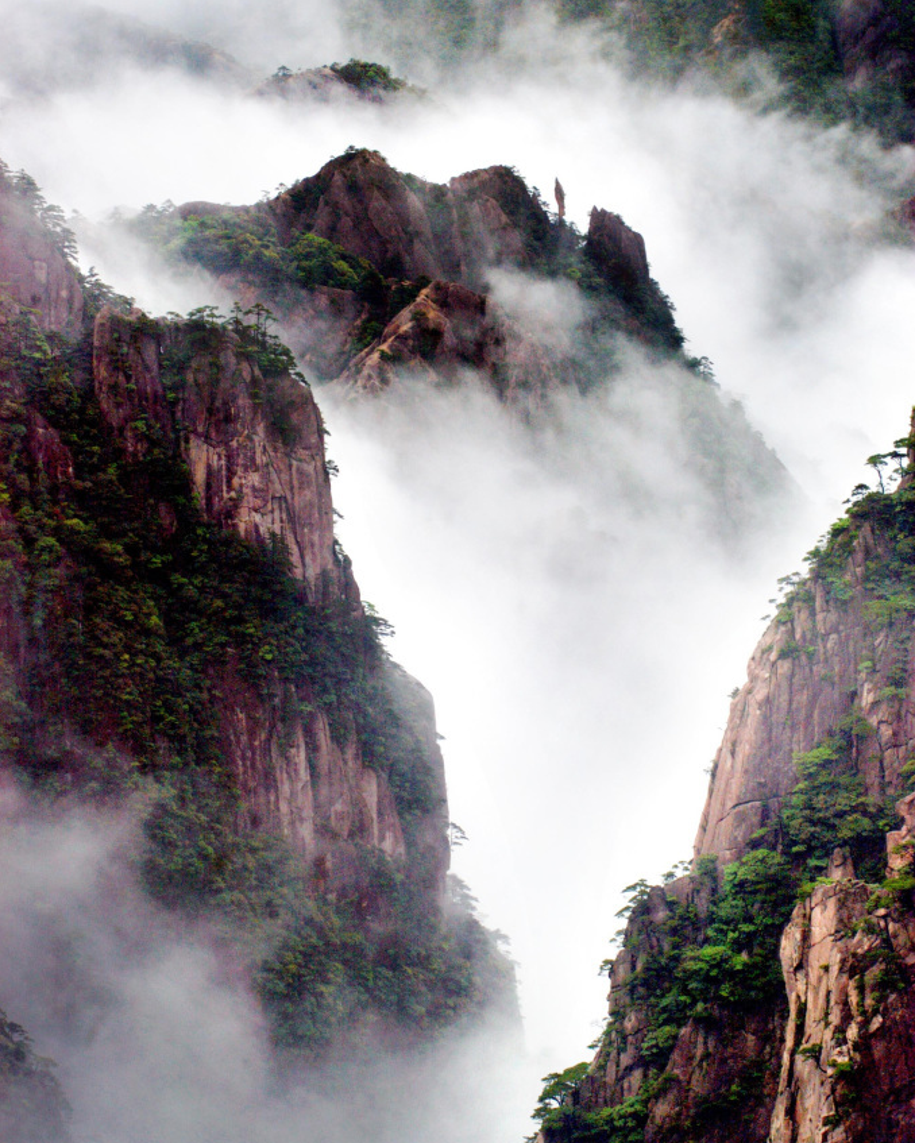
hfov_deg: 9.1
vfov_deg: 11.3
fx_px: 5753
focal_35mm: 170
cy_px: 602
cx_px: 457
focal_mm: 100
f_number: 8
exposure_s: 1/350
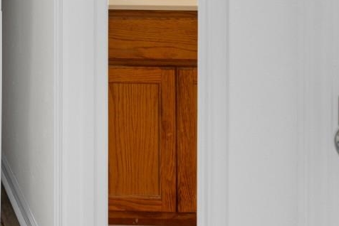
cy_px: -109
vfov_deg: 22.1
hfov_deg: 29.5
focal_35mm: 51
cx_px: -122
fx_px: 481
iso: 100
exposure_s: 1/25
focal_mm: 10
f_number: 4.5
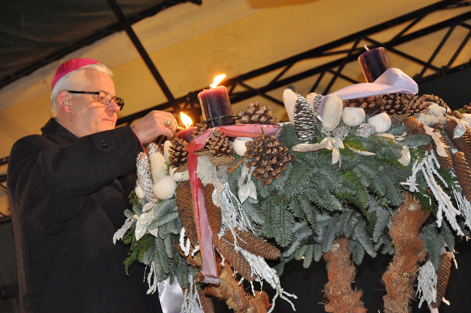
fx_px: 1470
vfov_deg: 12.2
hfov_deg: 18.2
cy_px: 156
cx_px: 236
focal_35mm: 112
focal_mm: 75
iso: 3200
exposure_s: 1/60
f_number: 5.6
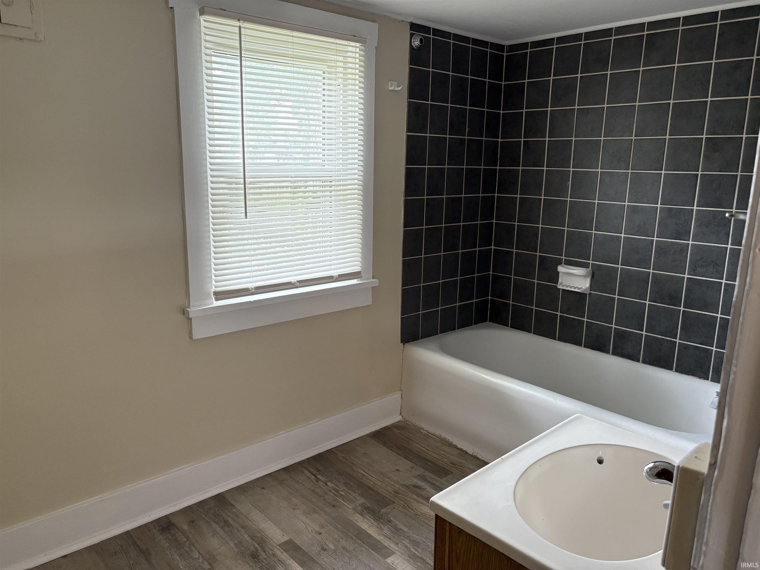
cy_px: 285
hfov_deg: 67.3
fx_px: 571
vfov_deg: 53.1
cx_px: 380
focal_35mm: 26
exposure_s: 1/60
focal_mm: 5.96
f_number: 1.6
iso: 160
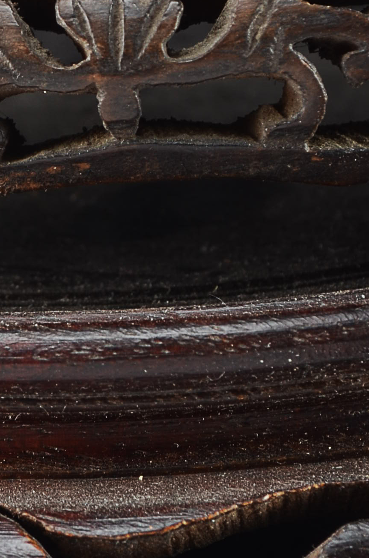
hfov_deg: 5.4
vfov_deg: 8.3
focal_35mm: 250
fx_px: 3860
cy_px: 345
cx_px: -302
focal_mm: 44
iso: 100
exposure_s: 1/80
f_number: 8
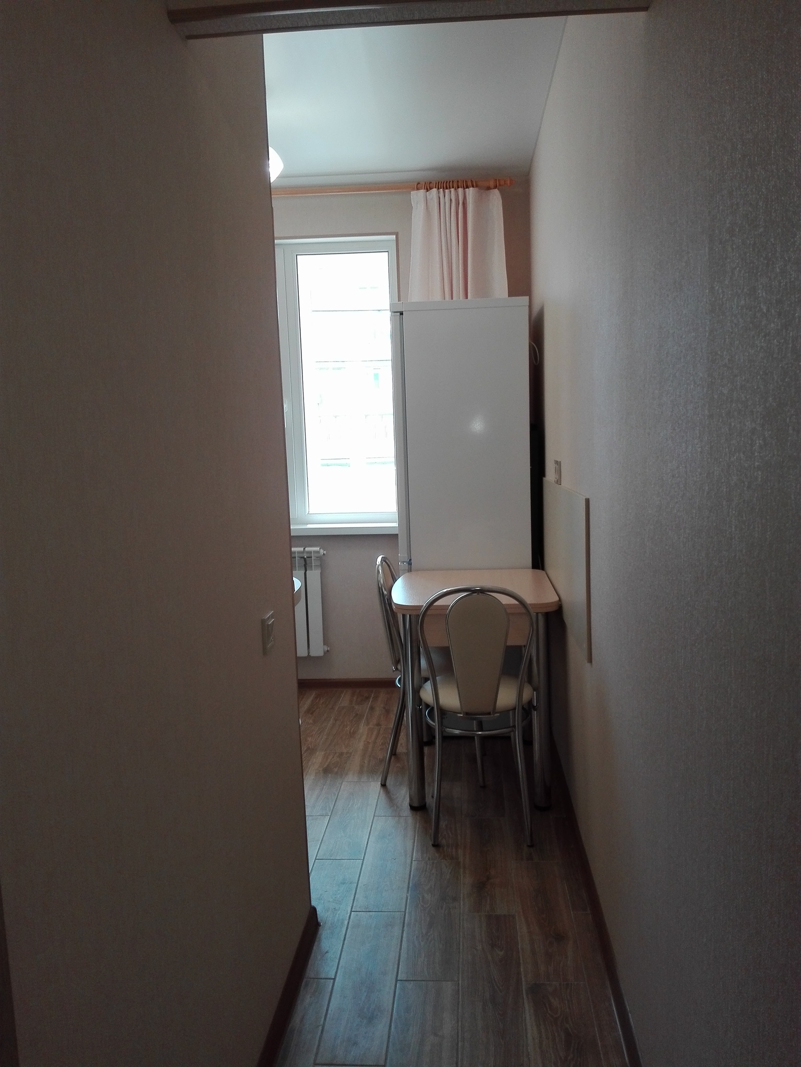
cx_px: 400
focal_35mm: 27
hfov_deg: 51.4
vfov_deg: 65.3
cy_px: 534
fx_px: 833
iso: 160
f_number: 2
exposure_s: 1/120
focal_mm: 3.79
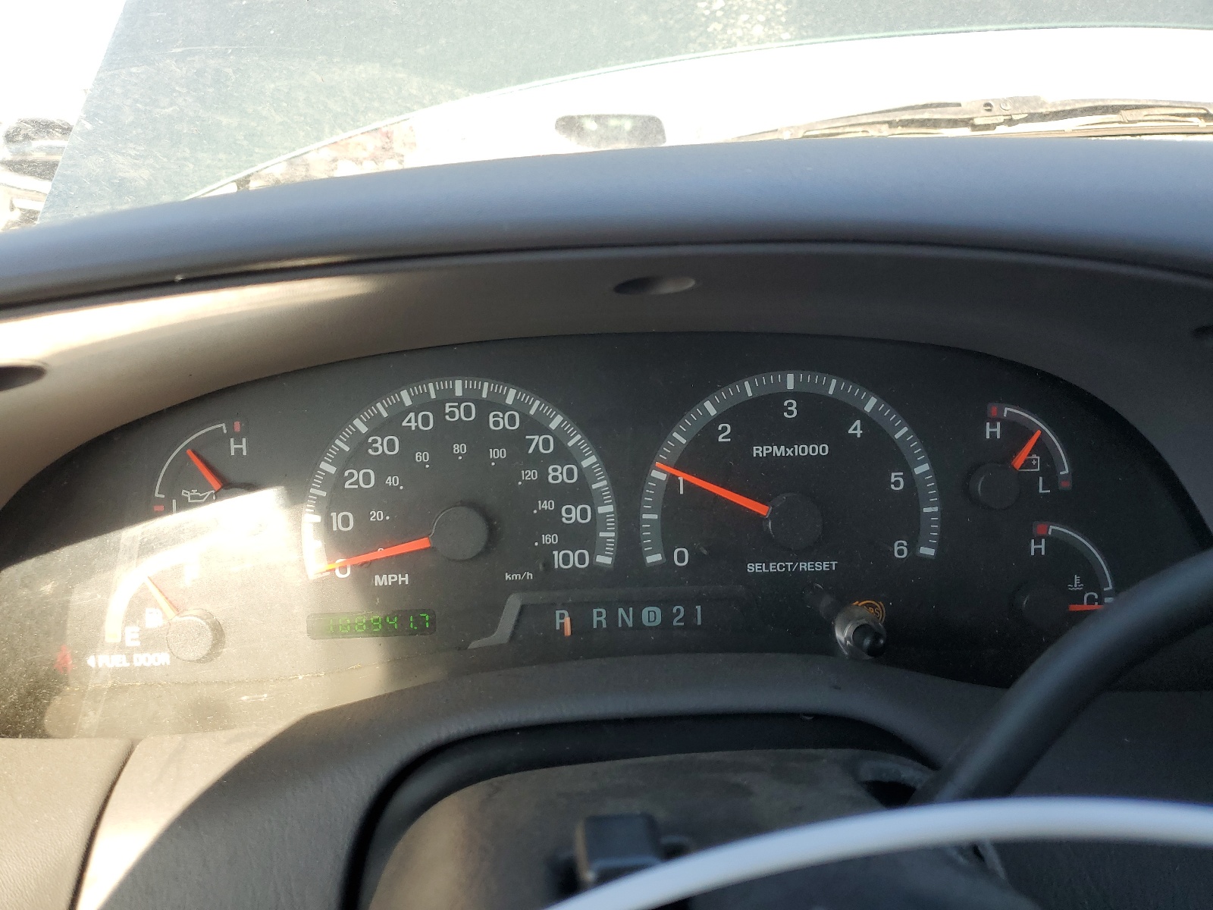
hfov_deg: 67.3
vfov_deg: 53.1
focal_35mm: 26
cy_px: 455
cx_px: 606
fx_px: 911
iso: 50
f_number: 1.5
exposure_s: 1/238
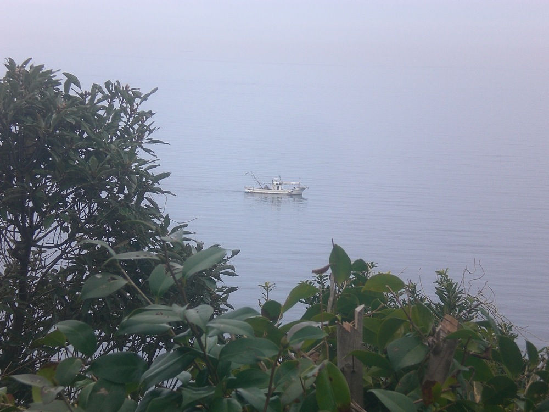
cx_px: 274
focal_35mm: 114
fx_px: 1808
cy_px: 206
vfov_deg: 13.0
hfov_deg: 17.3
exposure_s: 1/160
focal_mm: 18.9
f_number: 5.9
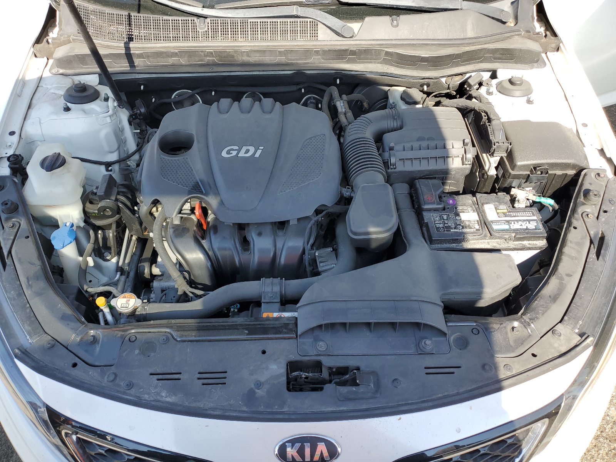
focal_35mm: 26
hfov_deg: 67.3
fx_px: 463
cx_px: 308
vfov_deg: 53.1
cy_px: 231
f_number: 1.5
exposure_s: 1/625
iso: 50
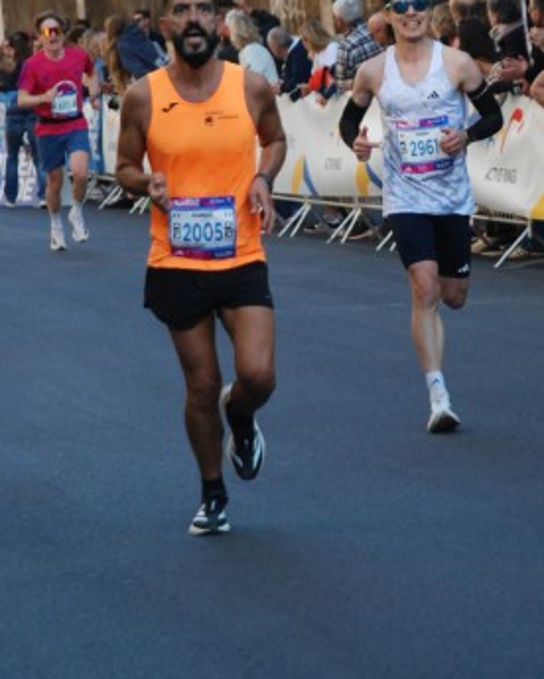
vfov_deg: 6.5
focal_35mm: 295
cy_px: 225
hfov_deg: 5.3
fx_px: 5926
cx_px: 368
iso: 1000
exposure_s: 1/640
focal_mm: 120
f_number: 5.6
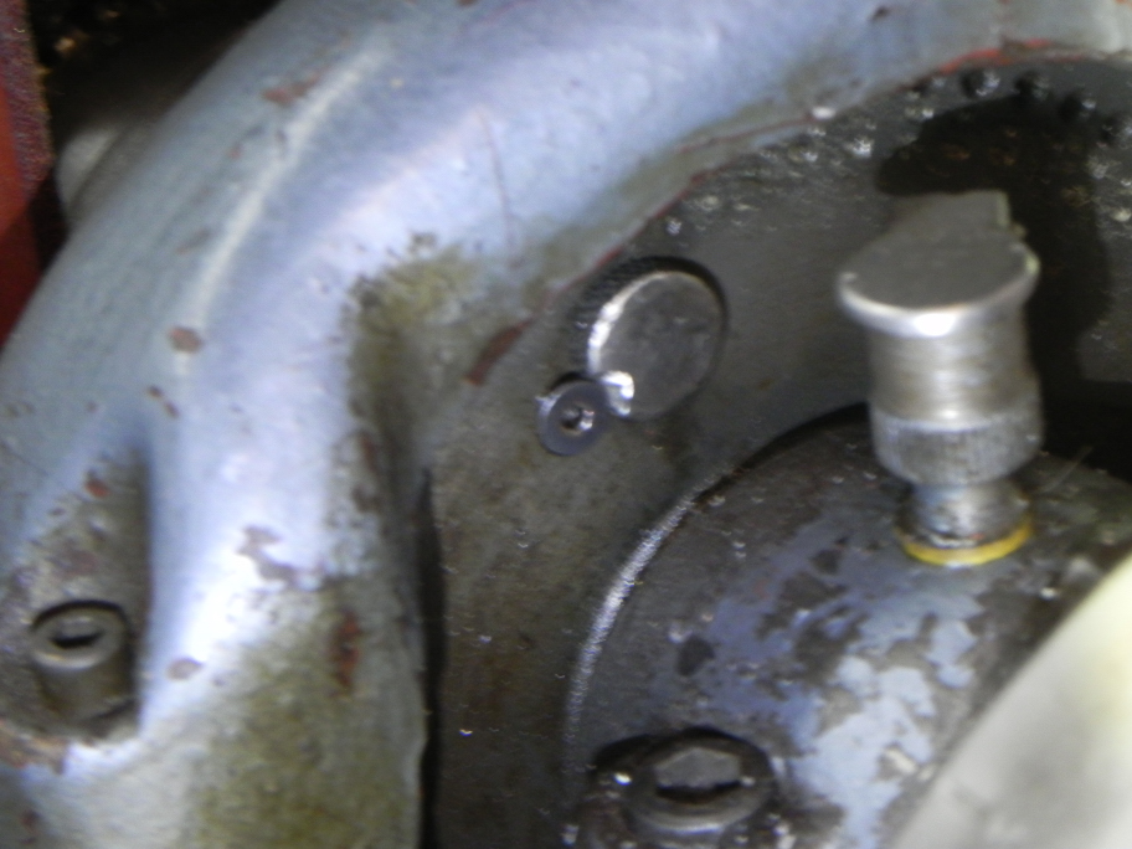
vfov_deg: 9.2
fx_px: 5298
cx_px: 566
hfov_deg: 12.2
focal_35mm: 162
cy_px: 424
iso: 400
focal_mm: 28.8
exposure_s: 1/9.1
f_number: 4.5
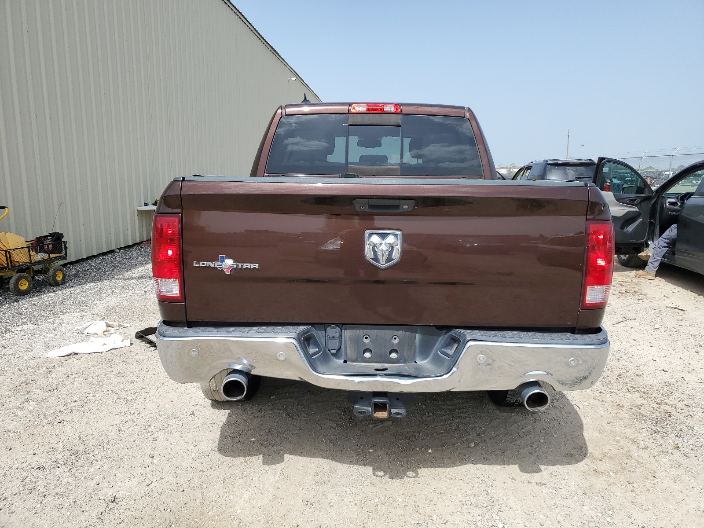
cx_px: 352
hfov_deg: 67.3
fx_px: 529
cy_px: 264
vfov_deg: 53.1
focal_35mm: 26
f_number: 1.5
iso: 50
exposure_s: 1/2500
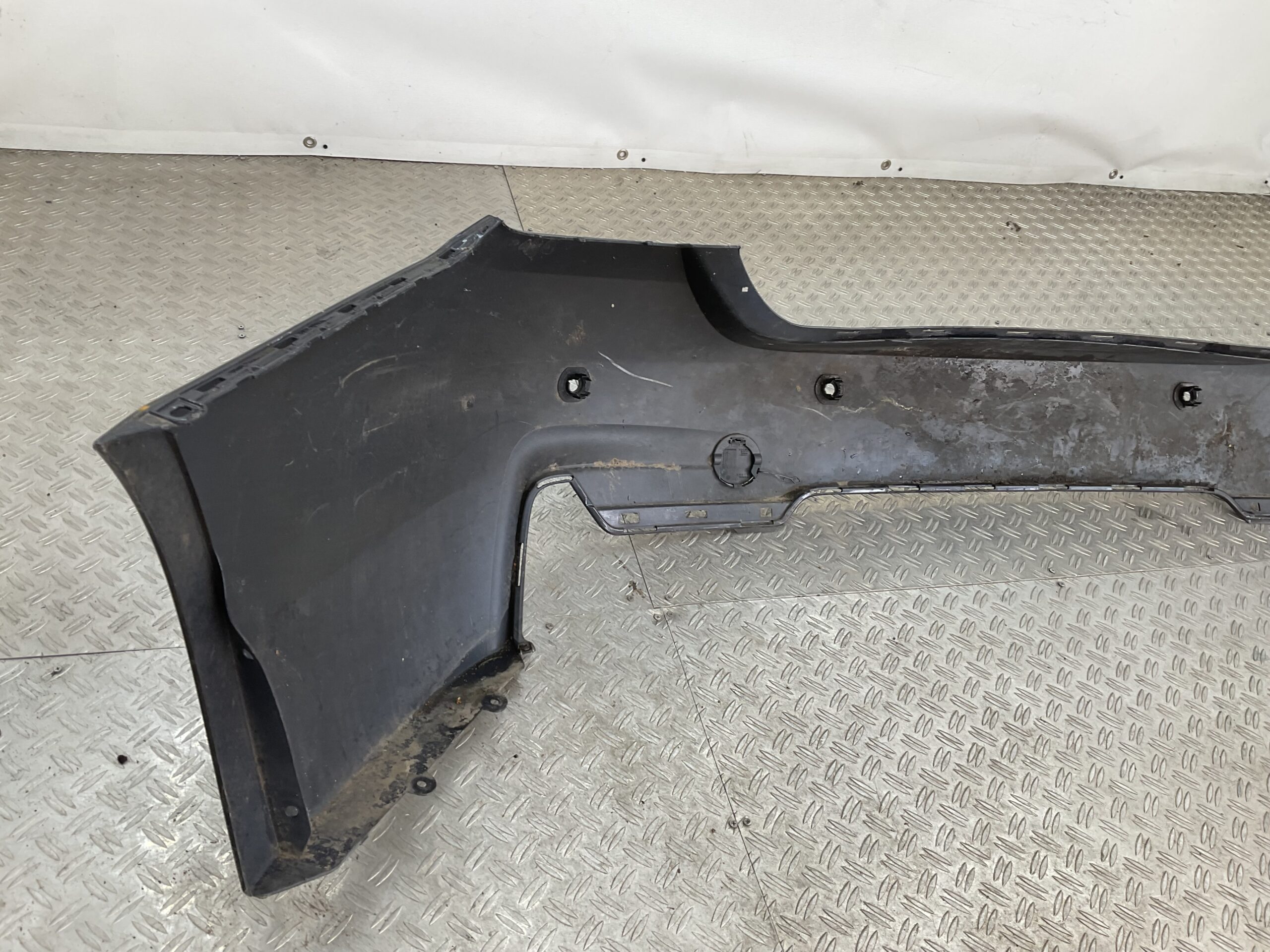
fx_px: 1064
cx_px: 635
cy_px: 476
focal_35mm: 29
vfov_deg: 48.2
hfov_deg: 61.7
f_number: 1.8
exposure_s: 1/100
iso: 20
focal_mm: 3
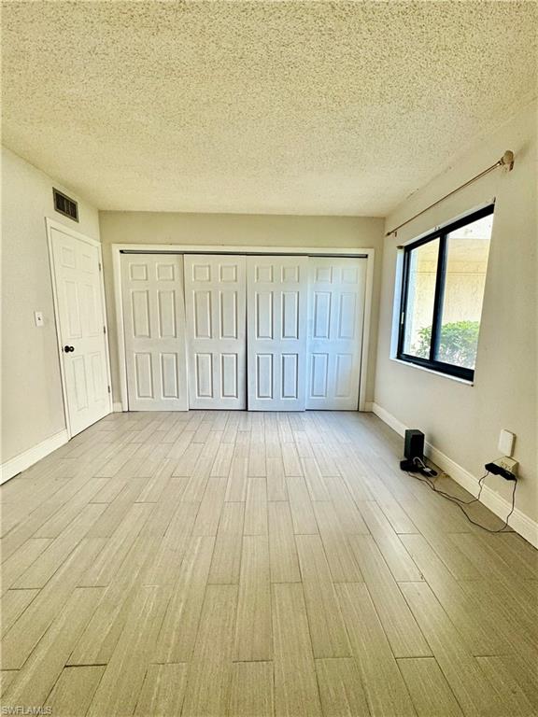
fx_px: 290
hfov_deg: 85.7
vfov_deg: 102.1
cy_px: 358
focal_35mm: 14
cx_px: 269
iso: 125
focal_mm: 2.22
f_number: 2.2
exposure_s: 1/120
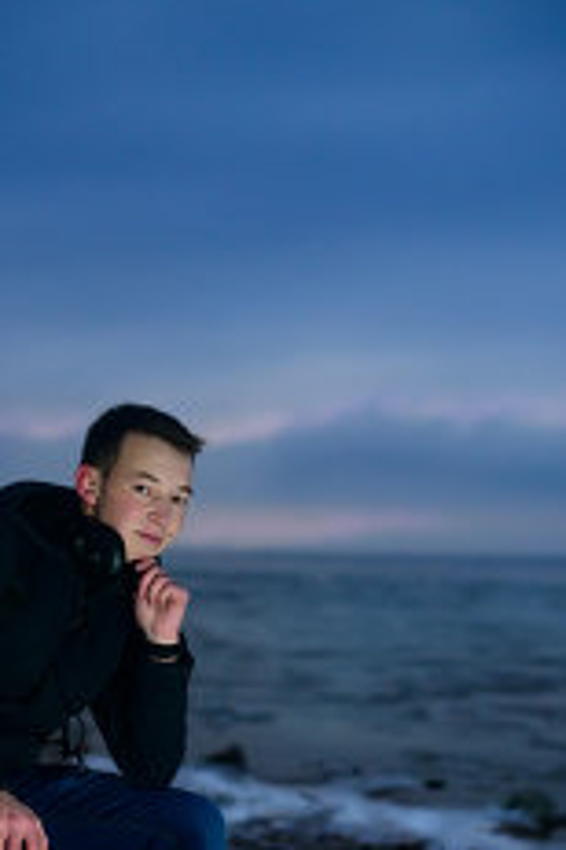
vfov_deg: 24.1
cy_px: 554
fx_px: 1981
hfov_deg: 16.3
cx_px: 241
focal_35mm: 84
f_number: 2
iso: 640
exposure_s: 1/100
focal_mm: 50
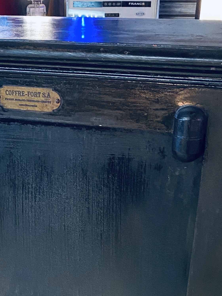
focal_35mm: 70
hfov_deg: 20.8
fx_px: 599
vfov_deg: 25.5
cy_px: 334
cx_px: 52
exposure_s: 1/25
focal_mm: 4.25
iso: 640
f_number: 1.8
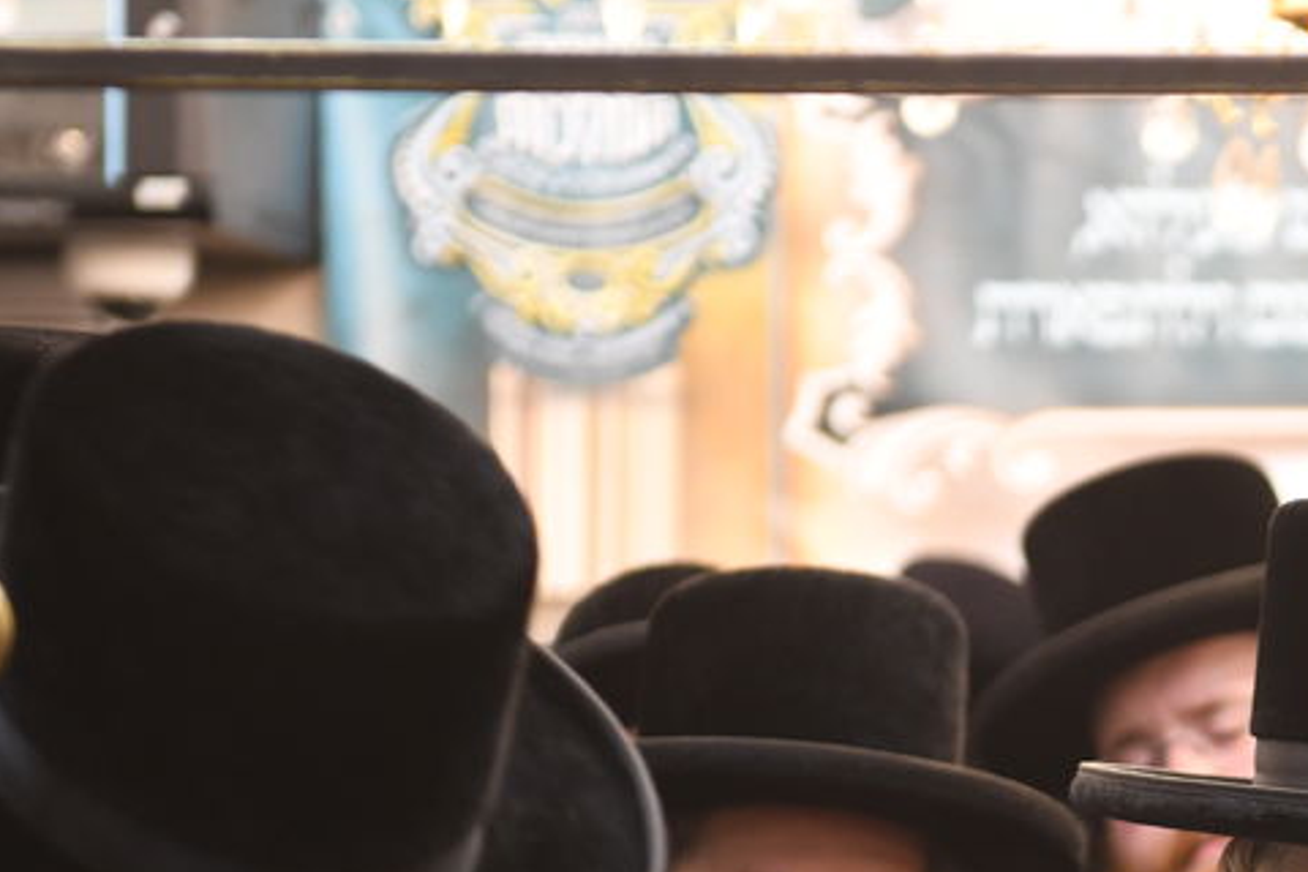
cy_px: 1045
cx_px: 1463
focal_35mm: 204
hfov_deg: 10.0
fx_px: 7411
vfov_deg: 6.7
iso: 1250
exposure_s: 1/125
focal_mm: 70
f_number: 2.8
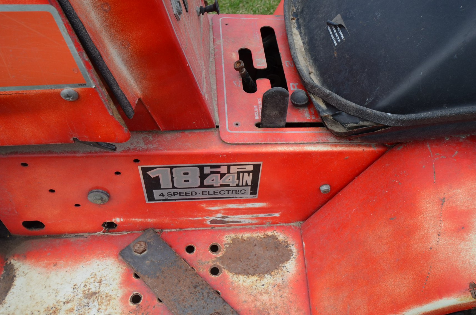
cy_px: 158
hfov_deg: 62.0
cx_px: 238
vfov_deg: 43.4
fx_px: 396
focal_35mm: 30
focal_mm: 20
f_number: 9
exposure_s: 1/320
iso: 250
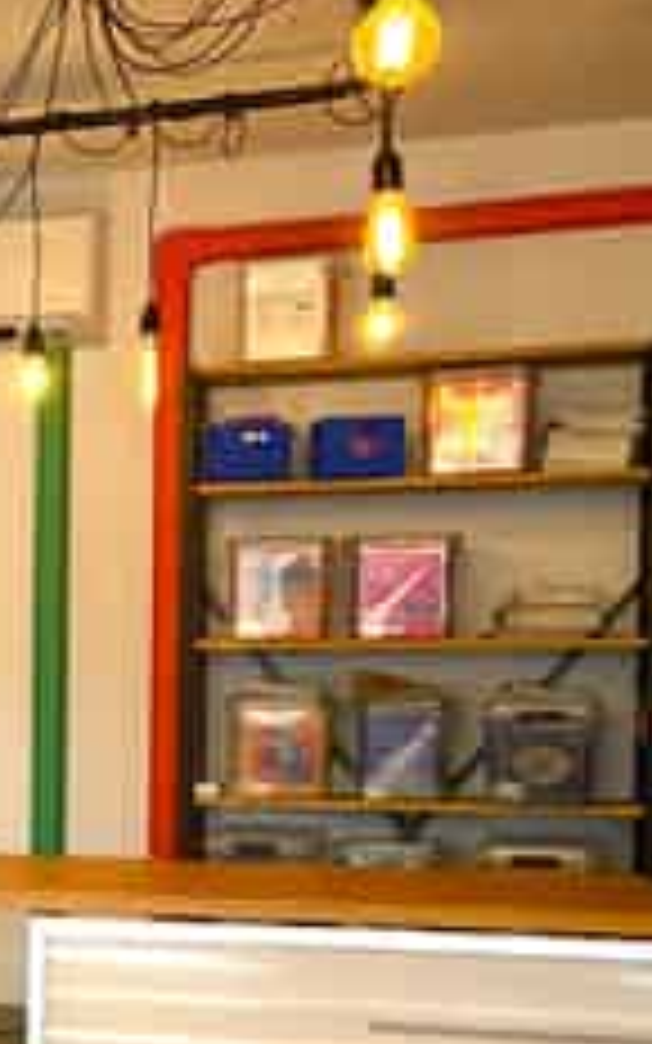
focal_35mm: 78
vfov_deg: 26.2
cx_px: -778
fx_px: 2218
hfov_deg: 13.5
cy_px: 776
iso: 80
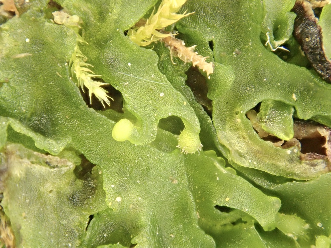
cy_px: 124
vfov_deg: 14.8
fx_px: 956
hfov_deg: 19.6
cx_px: 166
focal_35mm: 100
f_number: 6.3
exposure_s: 1/13
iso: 1000
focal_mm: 18
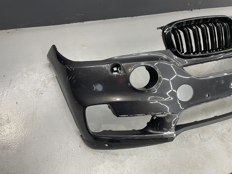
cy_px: 87
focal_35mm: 26
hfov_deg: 67.3
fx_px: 174
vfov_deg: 53.0
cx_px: 116
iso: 80
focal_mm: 4.2
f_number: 1.6
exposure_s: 1/50
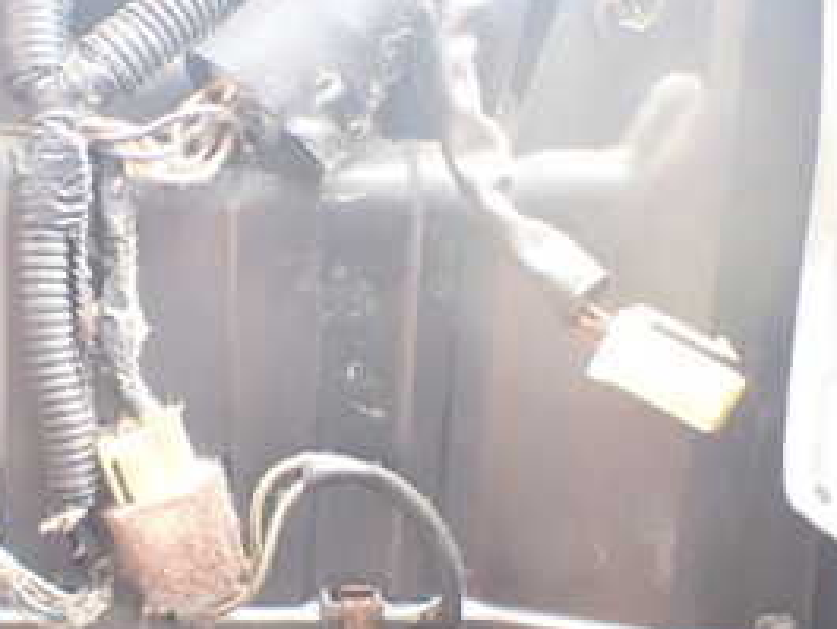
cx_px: 303
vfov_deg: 21.5
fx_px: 1645
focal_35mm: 68
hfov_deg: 28.4
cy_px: 446
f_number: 2.3
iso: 800
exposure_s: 1/40
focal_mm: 5.4
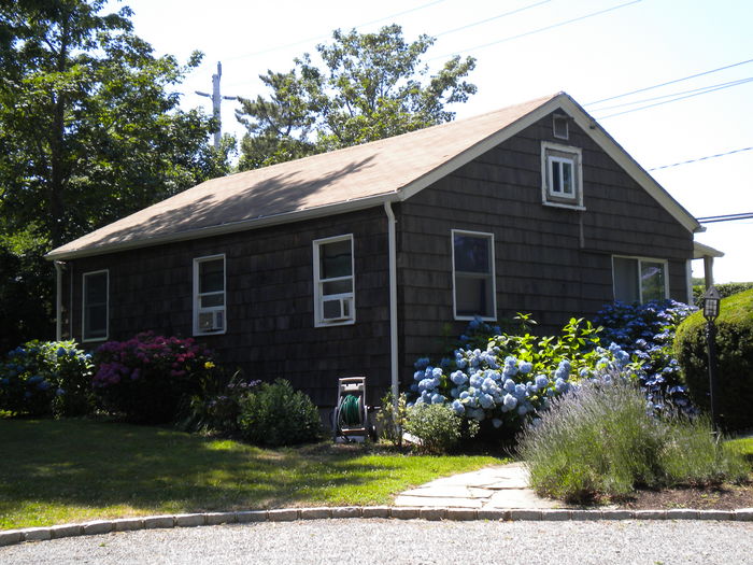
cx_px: 376
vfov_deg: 28.0
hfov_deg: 36.8
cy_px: 282
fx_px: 1131
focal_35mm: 52
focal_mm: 9.3
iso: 80
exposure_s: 1/213
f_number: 5.6
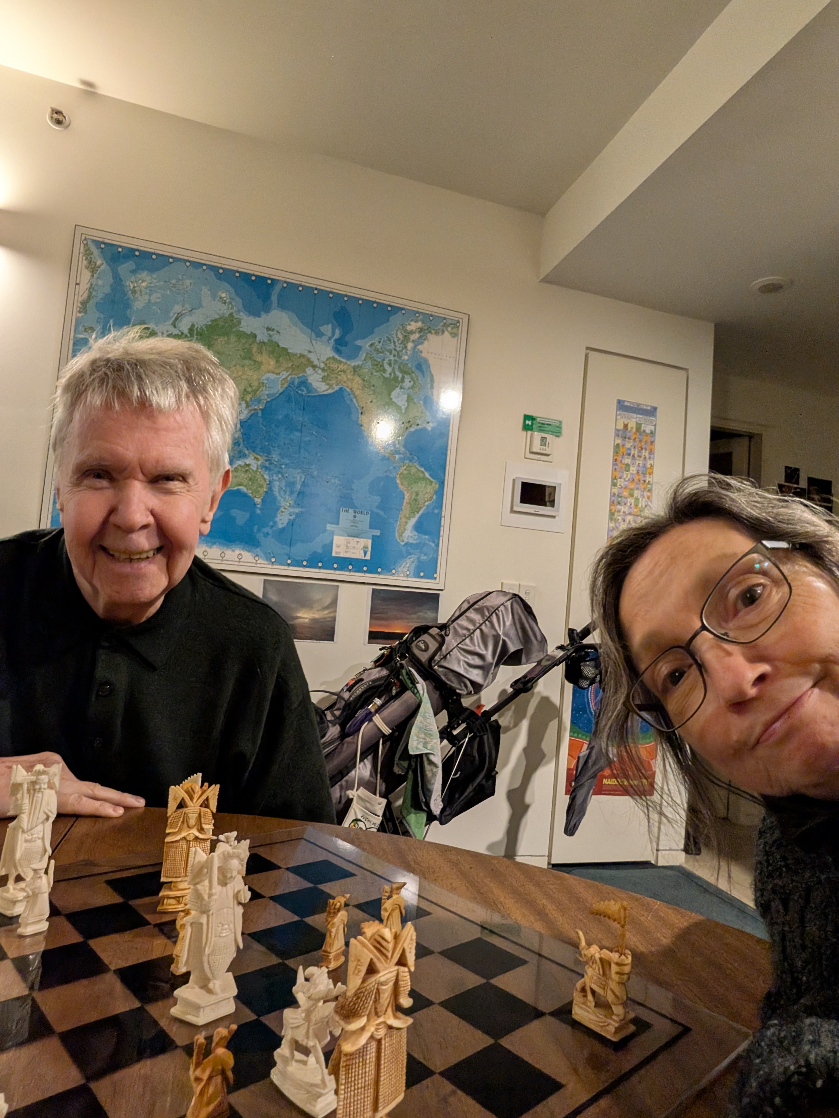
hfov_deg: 63.4
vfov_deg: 79.0
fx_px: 679
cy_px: 559
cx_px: 420
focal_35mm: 21
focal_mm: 2.74
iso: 504
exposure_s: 1/25
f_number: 2.2
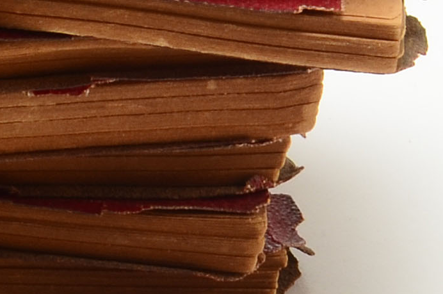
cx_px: -1108
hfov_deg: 5.2
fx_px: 4460
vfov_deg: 3.8
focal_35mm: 363
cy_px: -164
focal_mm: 34
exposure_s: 1/160
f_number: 18
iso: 100
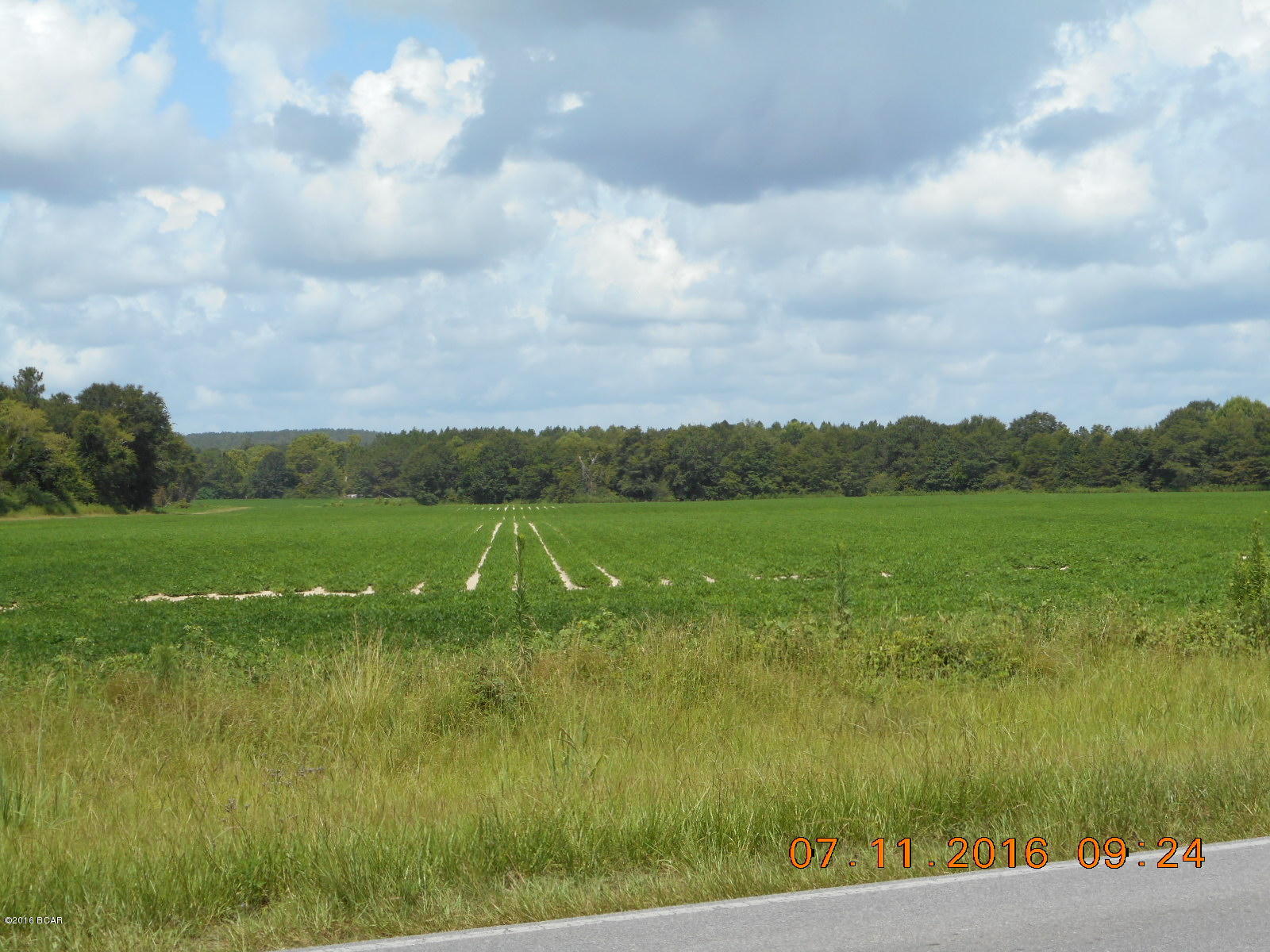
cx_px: 635
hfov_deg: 29.0
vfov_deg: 21.9
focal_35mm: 67
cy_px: 476
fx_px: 2458
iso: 80
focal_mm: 12
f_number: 5.3
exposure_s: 1/400
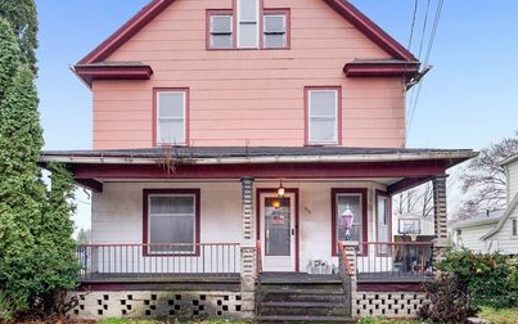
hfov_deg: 74.7
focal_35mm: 24
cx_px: 246
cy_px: 136
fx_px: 339
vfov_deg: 50.9
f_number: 4
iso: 250
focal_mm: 12.7
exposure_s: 1/30
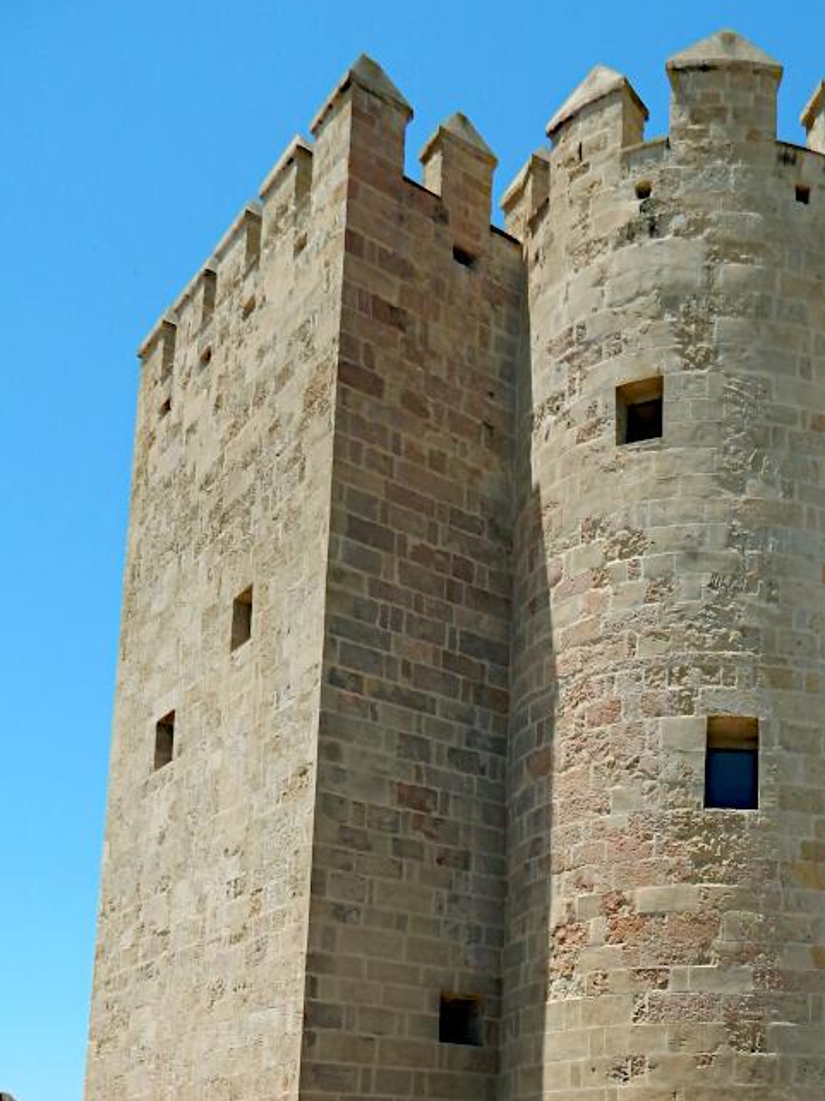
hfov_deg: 31.7
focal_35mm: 43
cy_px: 1007
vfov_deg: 40.3
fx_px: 1367
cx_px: 768
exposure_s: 1/1500
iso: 125
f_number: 3
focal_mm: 4
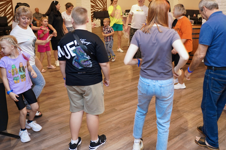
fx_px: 232
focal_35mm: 37
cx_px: 124
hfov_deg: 51.8
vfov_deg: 35.7
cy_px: 53
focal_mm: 28
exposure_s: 1/60
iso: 500
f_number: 2.8
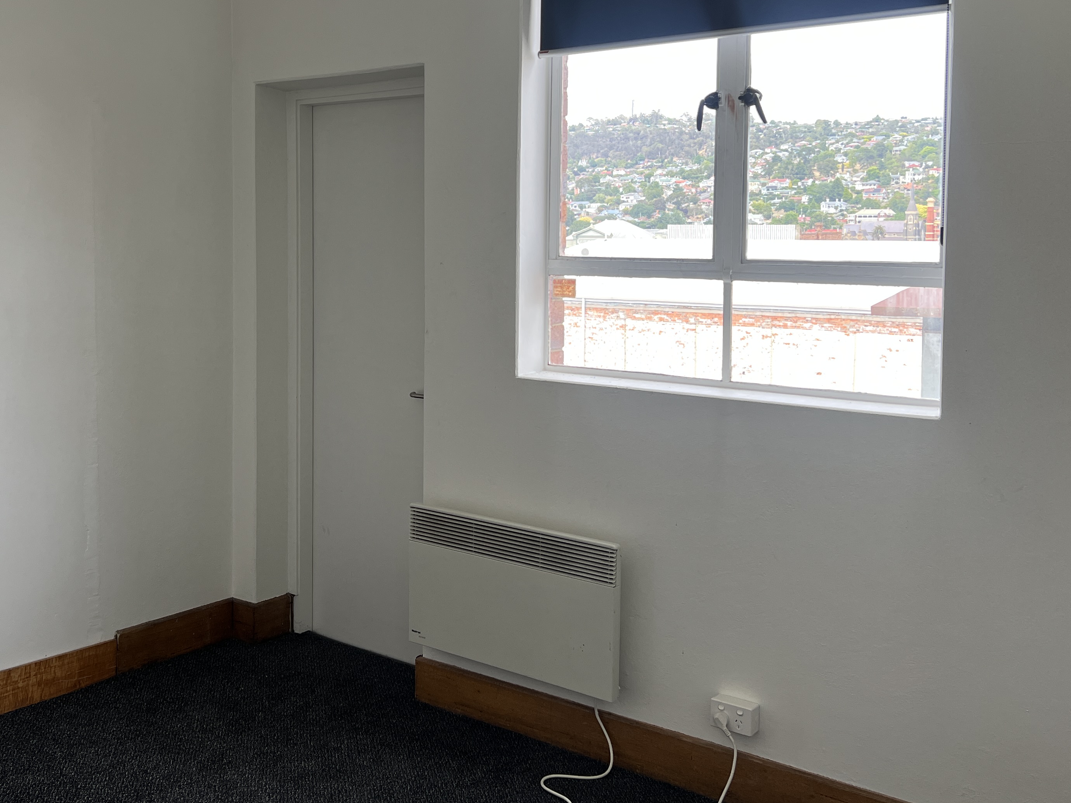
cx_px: 398
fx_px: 1176
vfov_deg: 37.4
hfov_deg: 48.5
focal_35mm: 38
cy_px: 290
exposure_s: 1/319
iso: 50
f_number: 1.5
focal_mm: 5.7
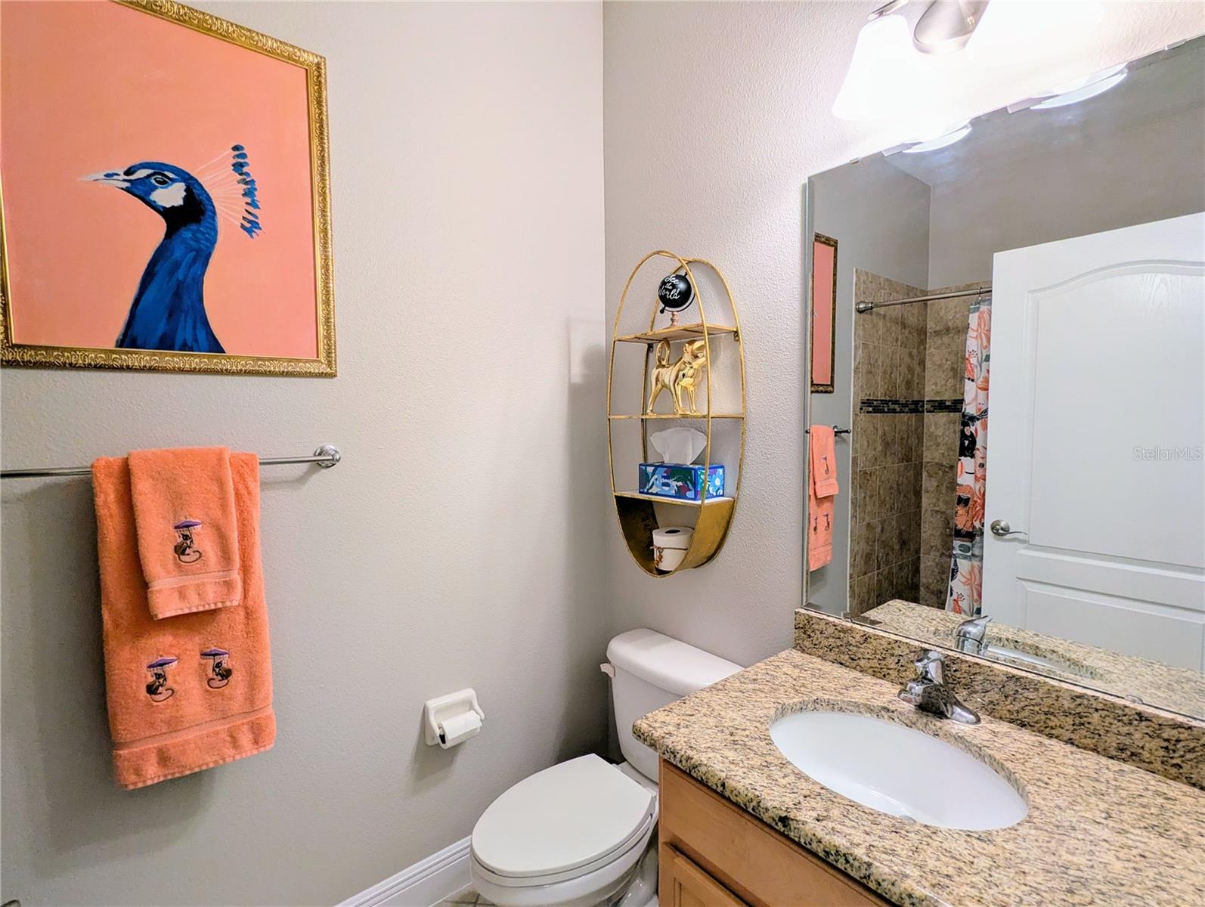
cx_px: 602
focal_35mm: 16
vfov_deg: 78.2
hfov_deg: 94.4
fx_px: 558
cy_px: 454
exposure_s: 1/40
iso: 49
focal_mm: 2.35
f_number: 2.2
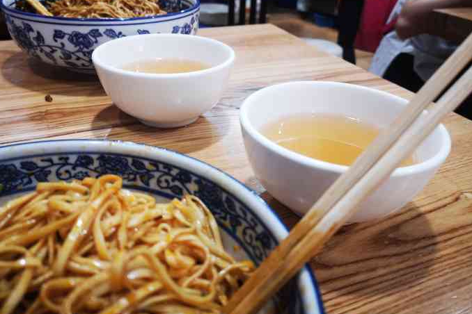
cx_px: 233
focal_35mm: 29
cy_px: 139
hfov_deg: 63.7
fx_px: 380
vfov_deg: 44.9
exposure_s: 1/33.3
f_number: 1.8
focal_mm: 3.95
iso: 160
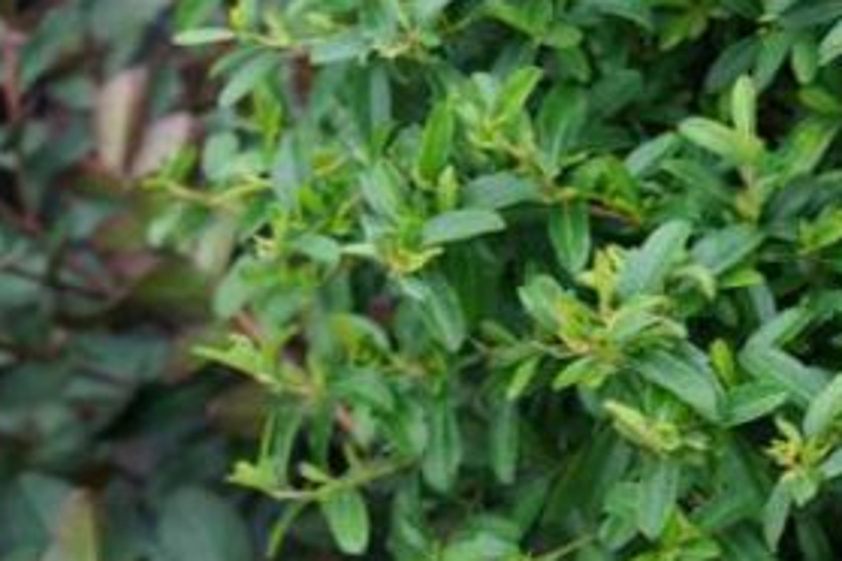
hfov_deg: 7.7
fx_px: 6151
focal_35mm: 263
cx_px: 1073
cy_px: -148
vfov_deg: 5.2
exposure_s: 1/25
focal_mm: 85
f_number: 5.6
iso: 100
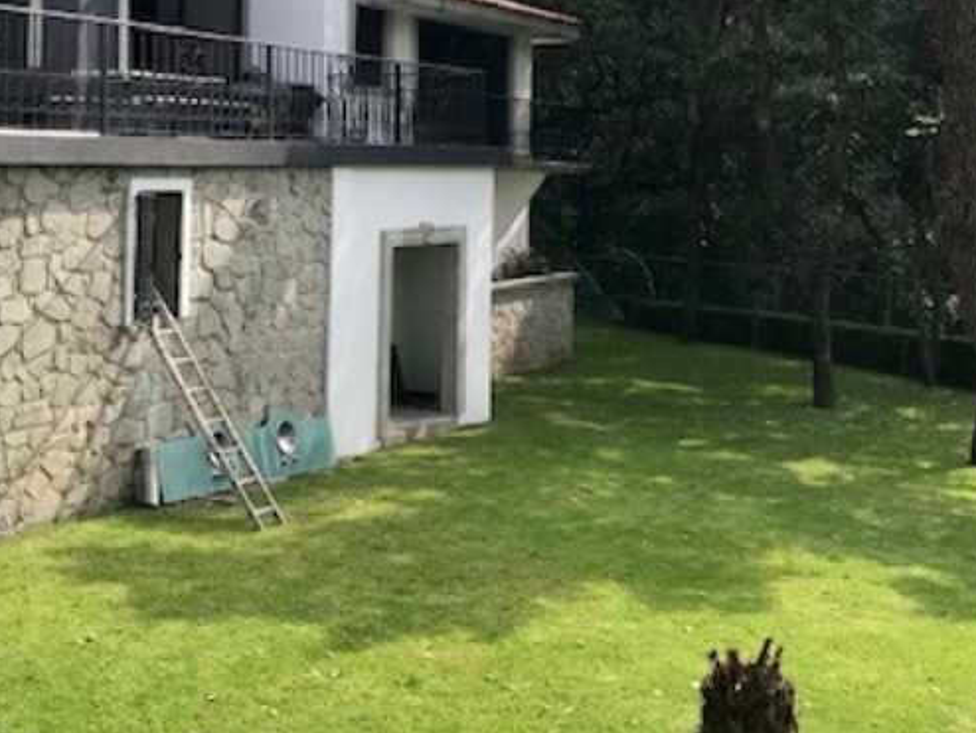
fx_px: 1636
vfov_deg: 24.9
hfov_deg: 33.2
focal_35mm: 58
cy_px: 152
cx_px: 435
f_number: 1.8
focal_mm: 3.99
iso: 20
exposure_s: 1/1018
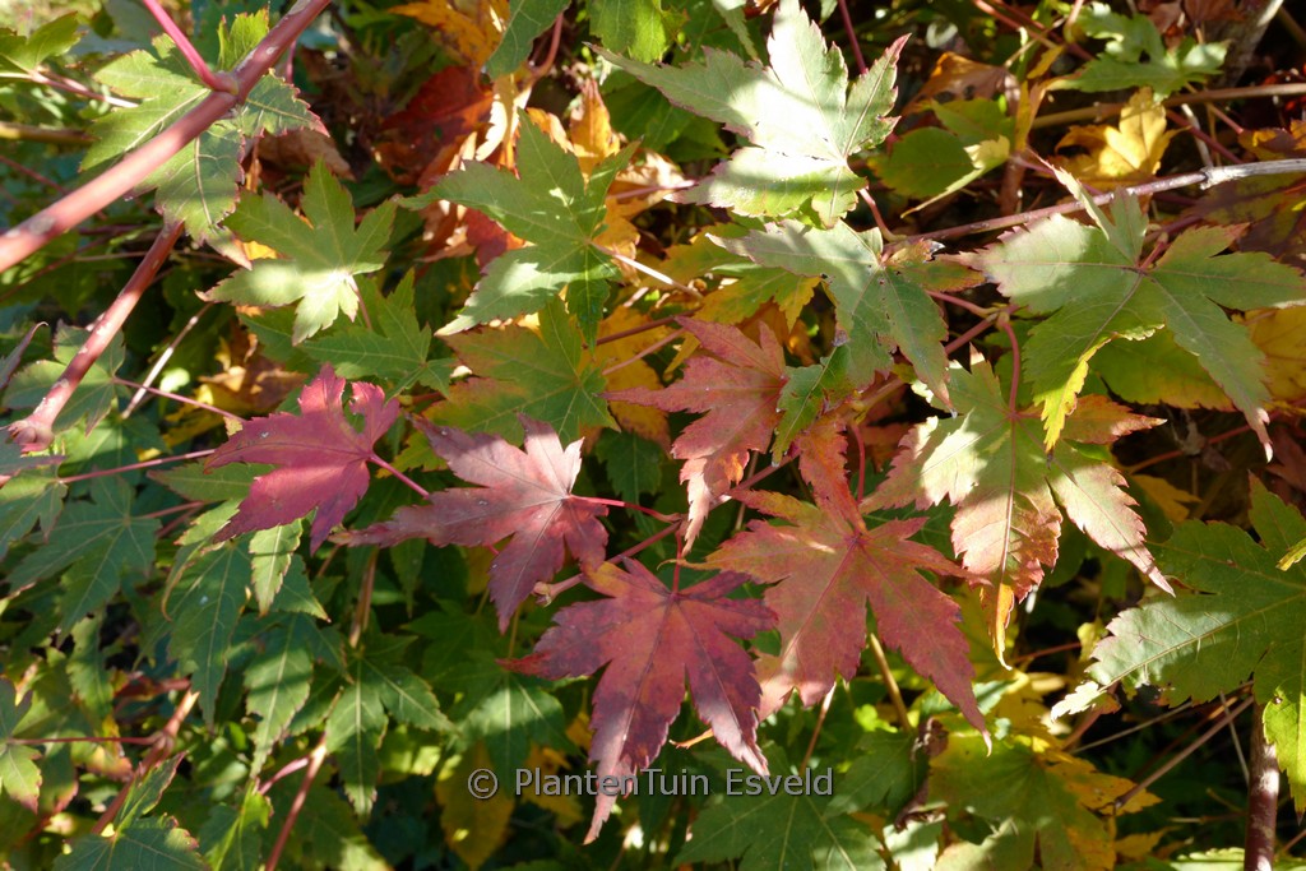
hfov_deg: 65.5
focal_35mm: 28
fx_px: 1016
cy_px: 436
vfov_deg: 46.4
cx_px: 653
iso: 1000
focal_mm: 28
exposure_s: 1/60
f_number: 16
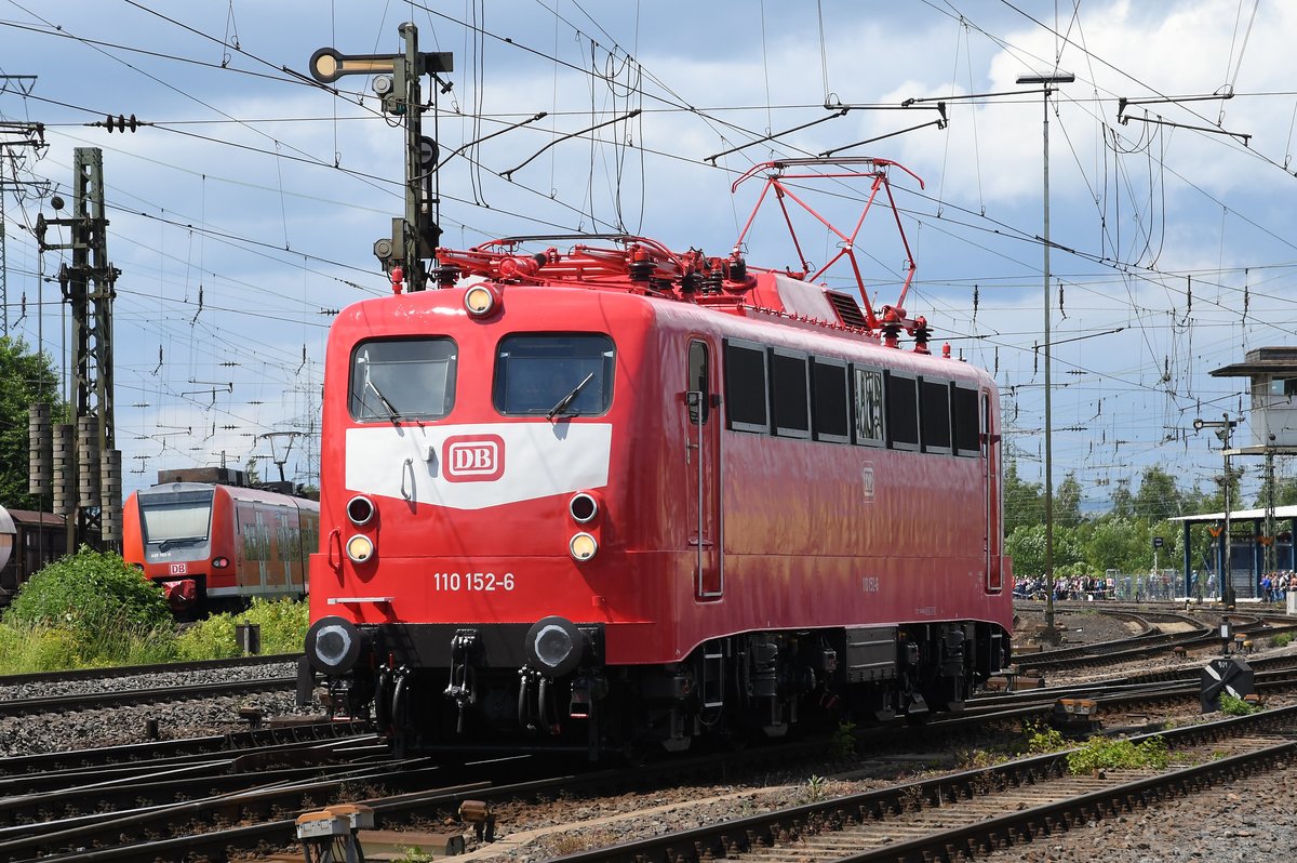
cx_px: 648
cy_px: 432
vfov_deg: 12.7
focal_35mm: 108
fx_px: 3888
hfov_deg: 18.9
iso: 320
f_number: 9
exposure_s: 1/800
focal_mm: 72
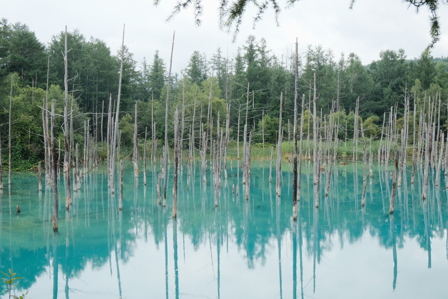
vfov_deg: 29.2
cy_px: 150
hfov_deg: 42.7
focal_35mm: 46
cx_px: 224
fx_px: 572
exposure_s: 1/105
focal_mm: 30.5
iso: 800
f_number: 11
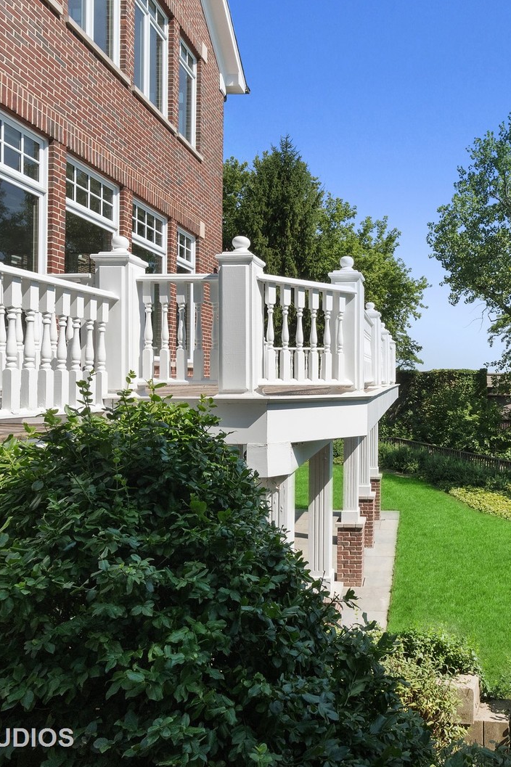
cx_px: 400
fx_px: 490
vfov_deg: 76.1
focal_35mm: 23
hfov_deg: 52.0
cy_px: 386
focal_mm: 10
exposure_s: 1/400
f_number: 11
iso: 200
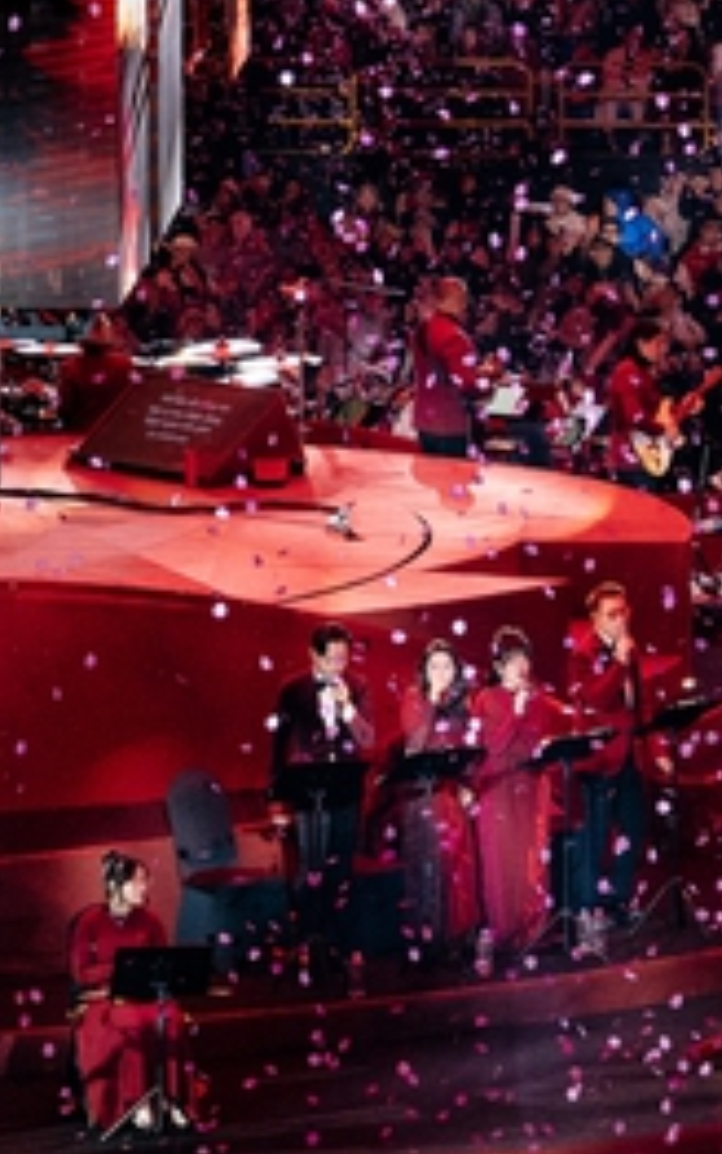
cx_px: -343
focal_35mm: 272
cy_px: 601
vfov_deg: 7.7
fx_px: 8554
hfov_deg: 4.8
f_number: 5
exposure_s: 1/250
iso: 2500
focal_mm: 70
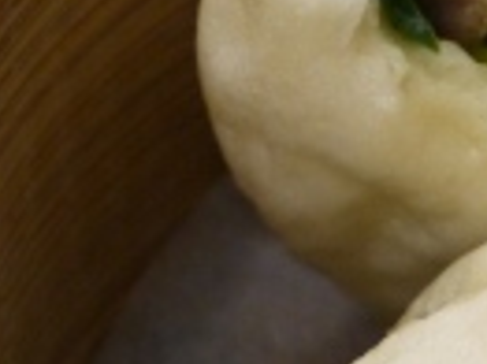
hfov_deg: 6.8
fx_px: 4048
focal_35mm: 288
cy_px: 223
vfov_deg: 5.2
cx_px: 717
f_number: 5.6
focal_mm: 42
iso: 1250
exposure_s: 1/80
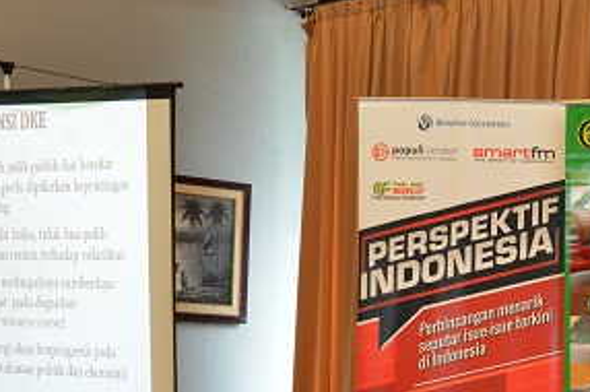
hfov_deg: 19.8
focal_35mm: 98
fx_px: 1604
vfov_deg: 13.4
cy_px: 529
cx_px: 681
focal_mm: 35
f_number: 5.6
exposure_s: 1/45
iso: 1600
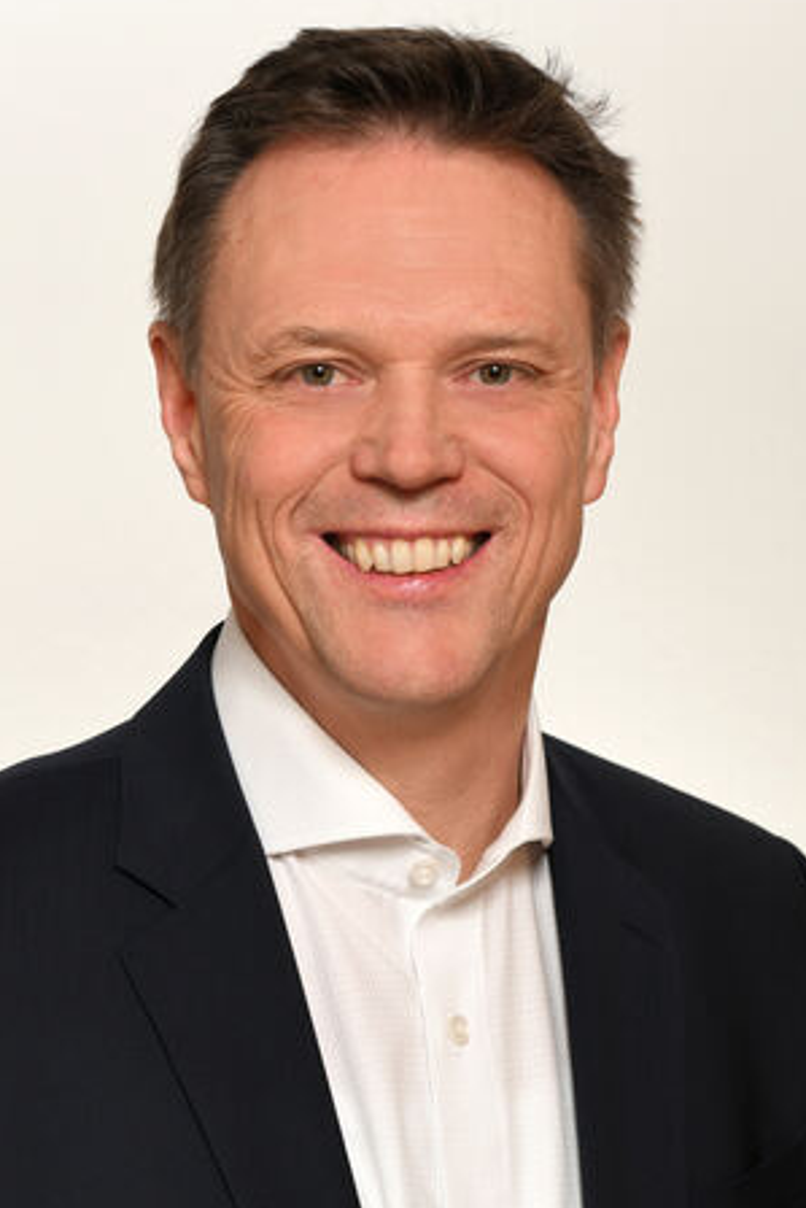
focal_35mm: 125
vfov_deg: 16.4
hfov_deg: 11.0
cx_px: 390
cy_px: 736
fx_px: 4194
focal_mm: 70
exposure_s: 1/200
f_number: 7.1
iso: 200
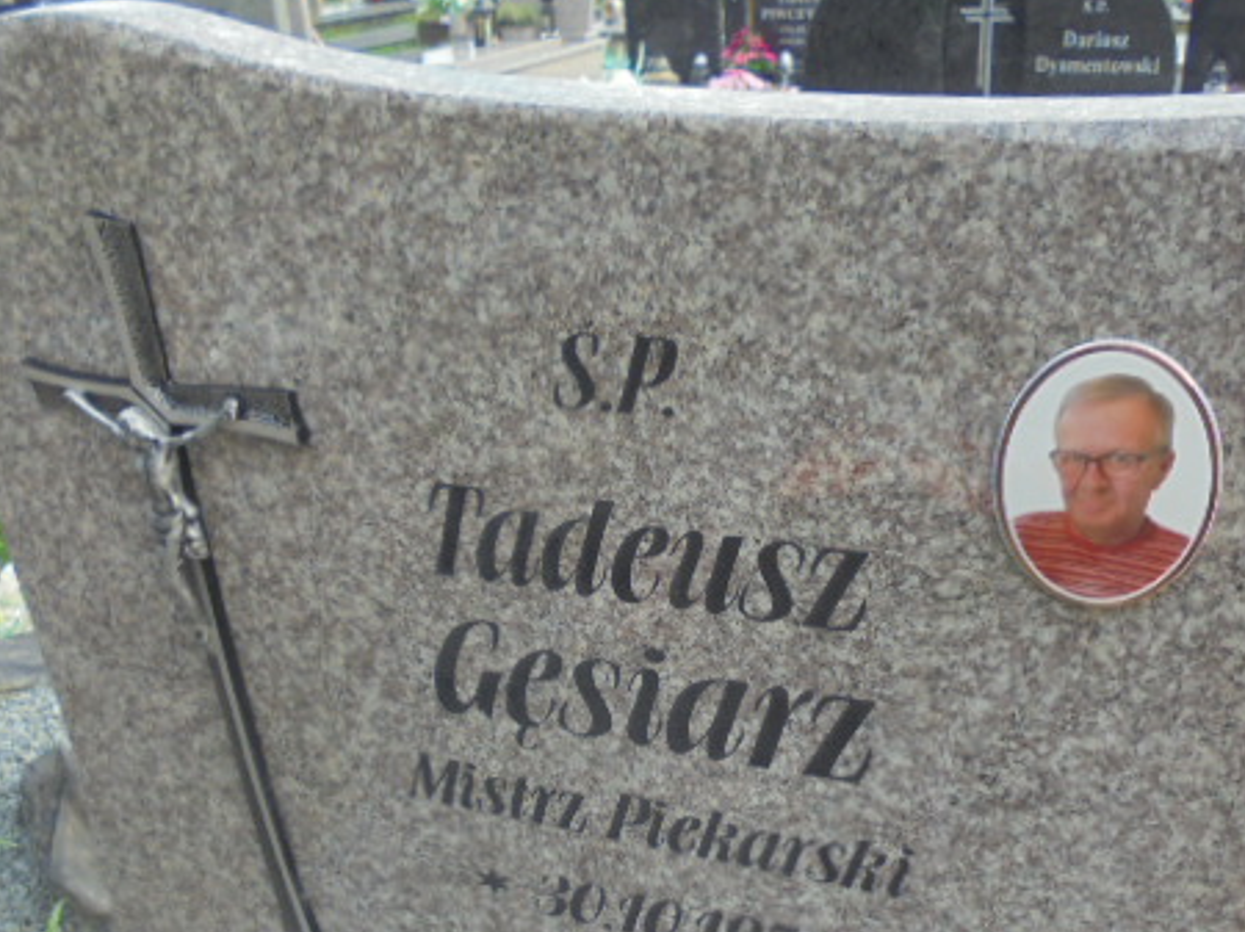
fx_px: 1330
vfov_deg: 38.4
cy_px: 578
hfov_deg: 50.1
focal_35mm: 37
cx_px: 650
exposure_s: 1/125
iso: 100
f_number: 3.5
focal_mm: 4.6
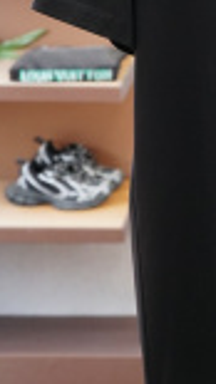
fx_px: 1346
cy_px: 139
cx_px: 331
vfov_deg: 16.2
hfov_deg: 8.9
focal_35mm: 132
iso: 640
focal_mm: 26
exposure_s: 1/250
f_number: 4
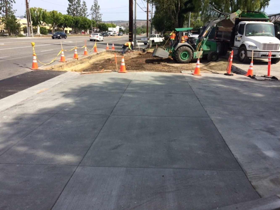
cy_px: 105
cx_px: 140
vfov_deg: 48.2
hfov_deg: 61.7
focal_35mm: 29
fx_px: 235
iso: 32
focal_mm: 4.15
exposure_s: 1/1709
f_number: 2.2
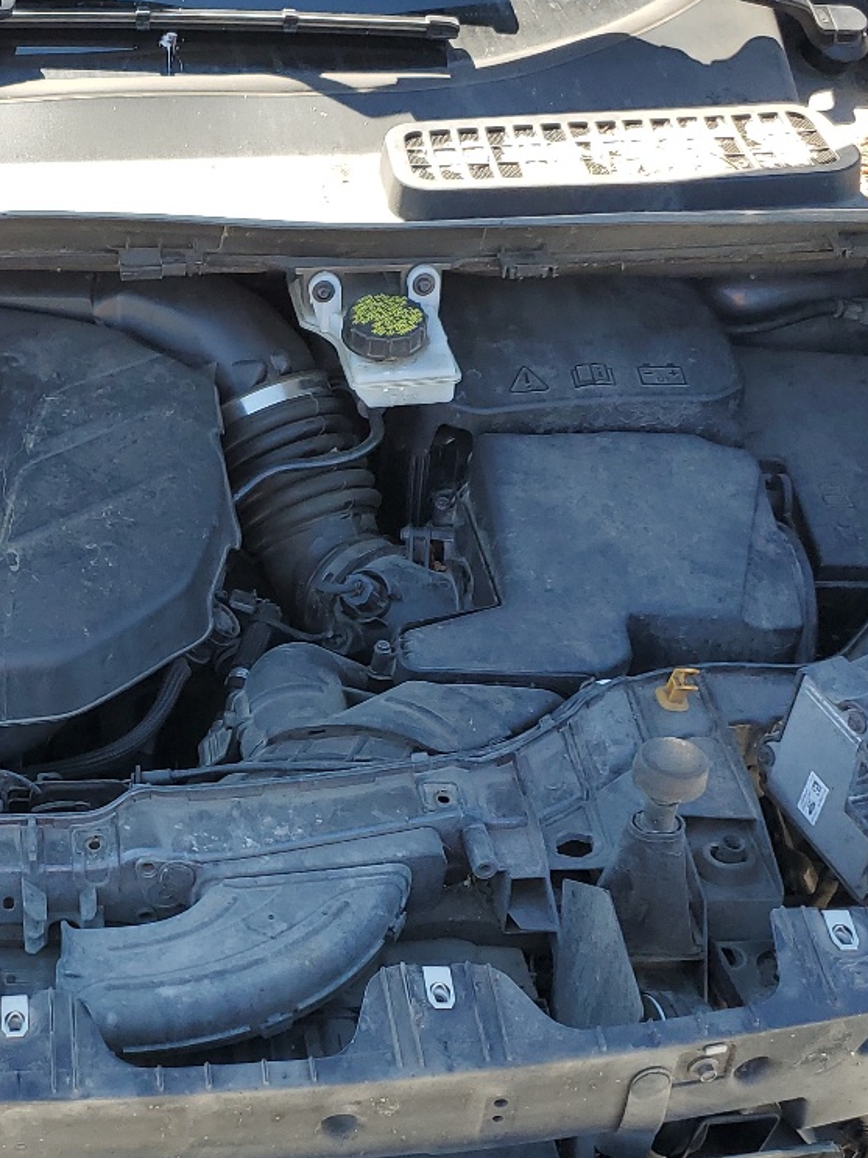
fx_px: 1873
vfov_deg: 34.2
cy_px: 731
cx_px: 31
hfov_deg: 25.0
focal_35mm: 56
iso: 50
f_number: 1.5
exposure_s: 1/400
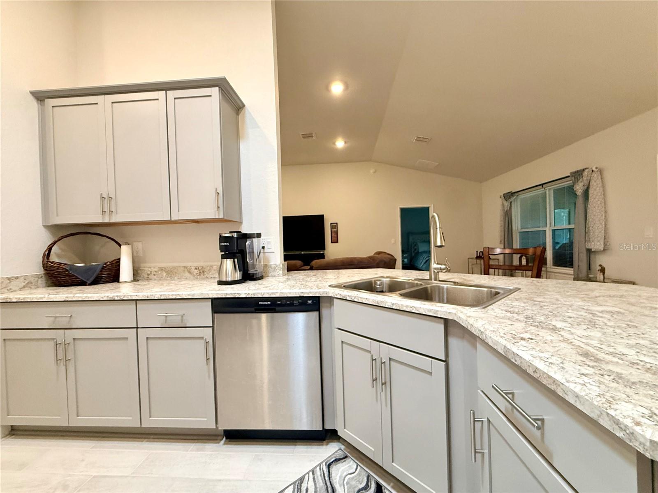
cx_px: 329
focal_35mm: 14
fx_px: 266
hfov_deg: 102.1
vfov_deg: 85.7
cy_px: 246
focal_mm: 2.22
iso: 320
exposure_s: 1/120
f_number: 2.2
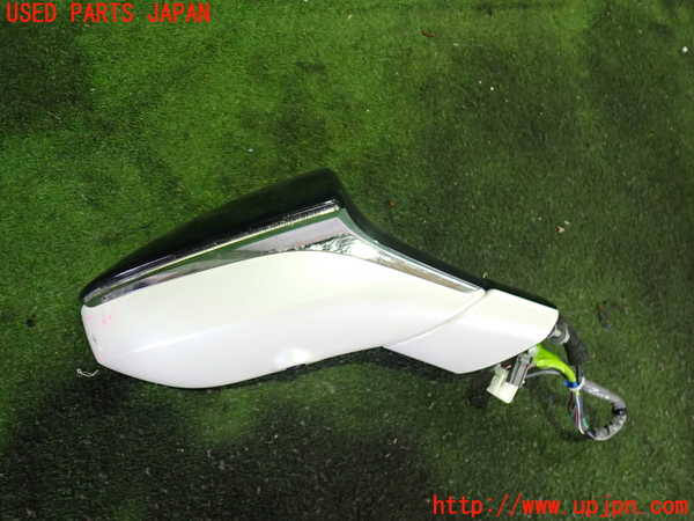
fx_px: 601
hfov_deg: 60.0
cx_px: 347
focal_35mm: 30
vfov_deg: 46.8
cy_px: 260
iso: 400
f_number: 2.3
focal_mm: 5.4
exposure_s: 1/30
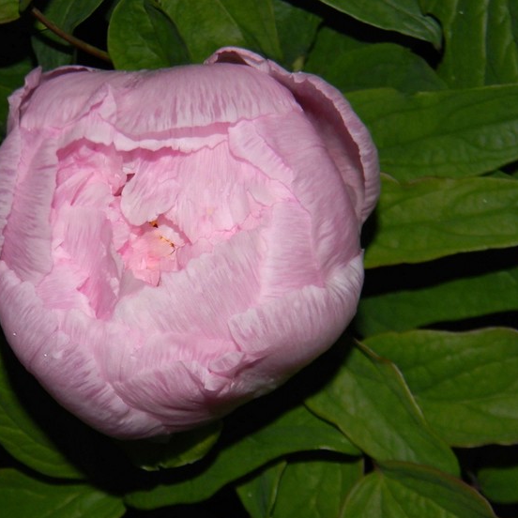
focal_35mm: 60
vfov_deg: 28.6
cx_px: 191
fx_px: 1016
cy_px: 263
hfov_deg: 28.5
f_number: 8.6
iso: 200
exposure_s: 1/30
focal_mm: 12.2
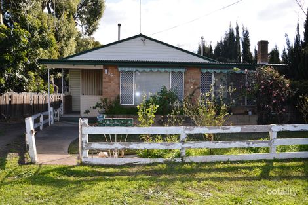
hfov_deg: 67.4
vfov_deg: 47.9
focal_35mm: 27
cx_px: 154
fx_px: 231
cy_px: 102
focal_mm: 18
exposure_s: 1/200
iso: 100
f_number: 5.6
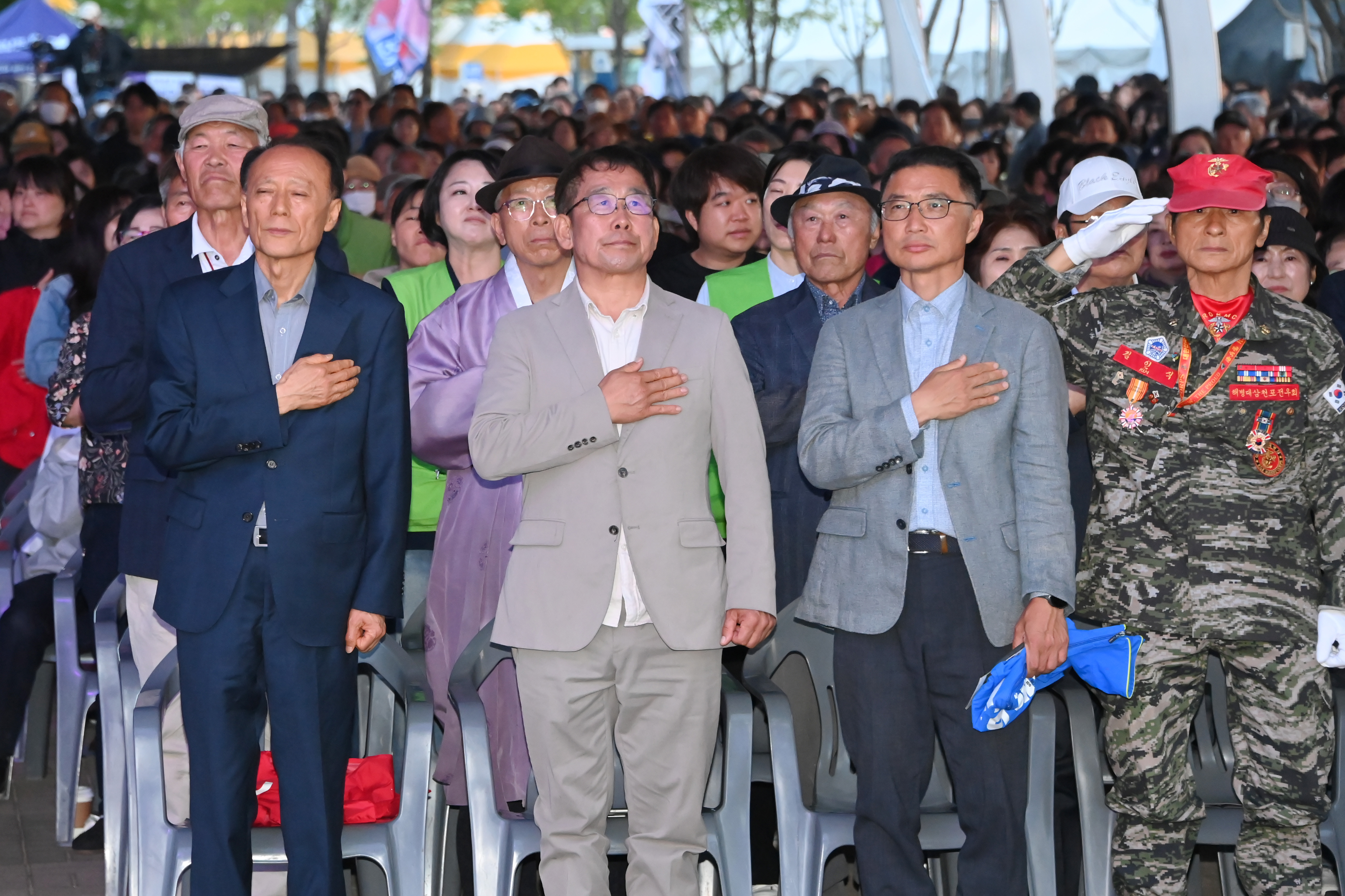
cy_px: 448
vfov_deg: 10.2
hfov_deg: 15.2
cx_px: 672
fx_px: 5043
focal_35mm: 135
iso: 8000
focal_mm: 135
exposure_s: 1/250
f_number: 6.3
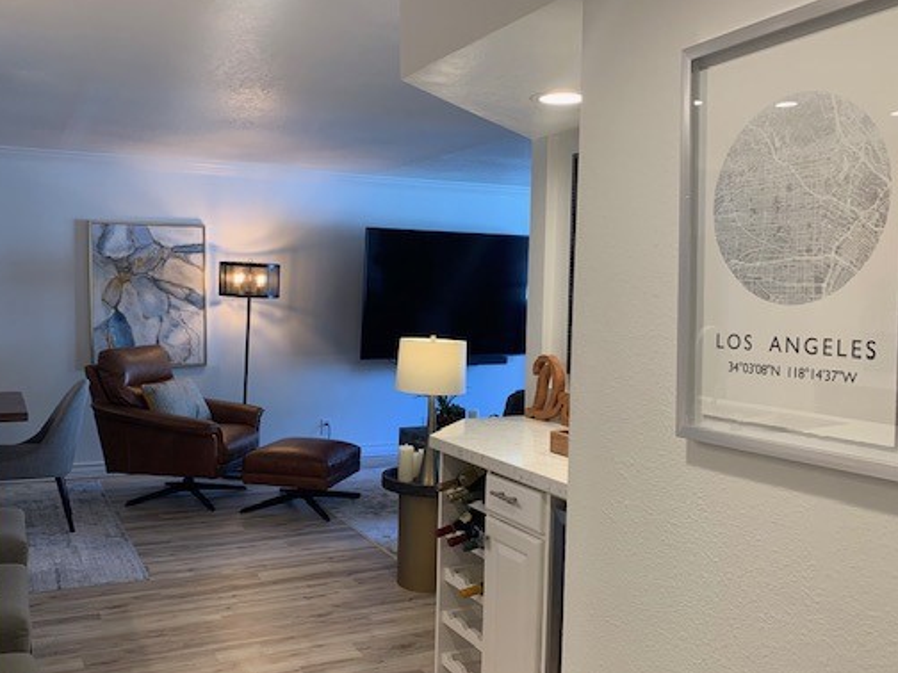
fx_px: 856
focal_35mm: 33
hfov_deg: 55.3
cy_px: 358
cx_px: 415
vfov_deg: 42.9
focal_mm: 4.25
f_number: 1.8
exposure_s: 1/60
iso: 50
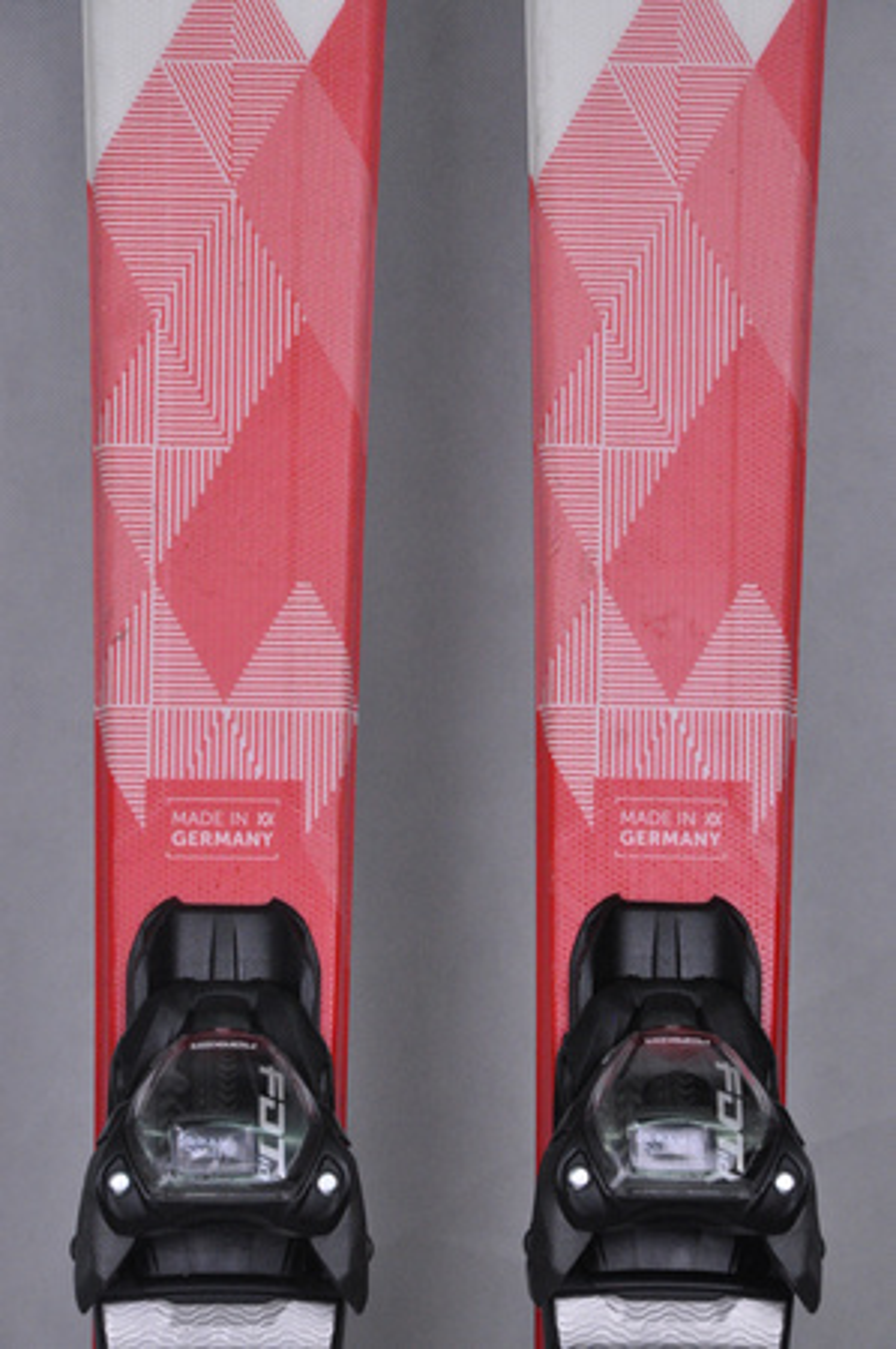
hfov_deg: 8.7
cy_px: 674
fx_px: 5893
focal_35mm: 158
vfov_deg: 13.1
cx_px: 448
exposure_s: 1/125
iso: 3200
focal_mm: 105
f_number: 9.5
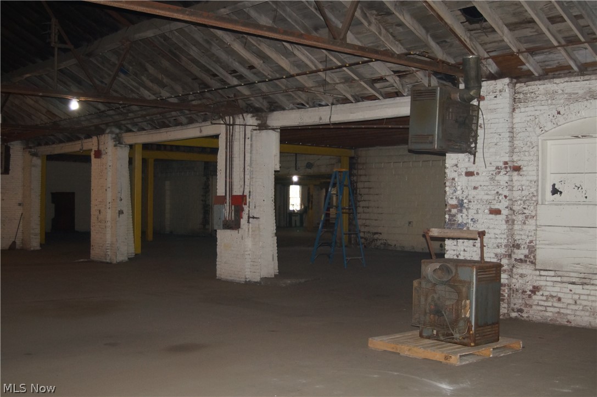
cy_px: 198
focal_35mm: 42
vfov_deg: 31.8
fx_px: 696
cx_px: 298
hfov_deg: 46.4
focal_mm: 28
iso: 800
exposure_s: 1/60
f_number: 3.5
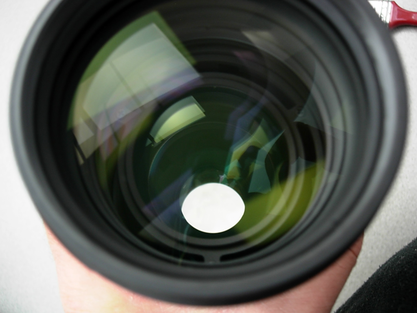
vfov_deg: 37.7
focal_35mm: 38
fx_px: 458
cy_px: 156
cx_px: 208
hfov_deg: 49.0
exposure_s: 1/4
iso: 72
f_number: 2.8
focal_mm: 7.8
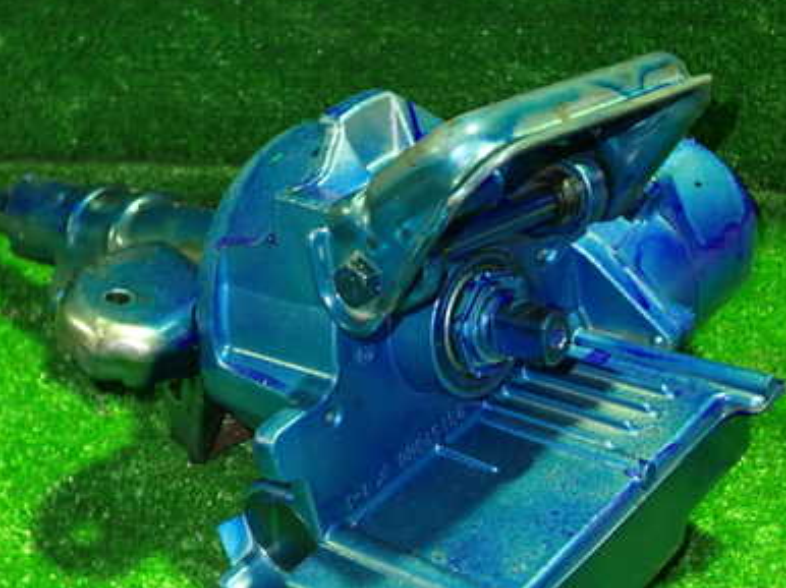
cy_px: 364
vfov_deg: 26.0
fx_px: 1271
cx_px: 375
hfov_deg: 34.4
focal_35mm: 56
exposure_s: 1/13
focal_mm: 6.37
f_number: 2.5
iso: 800
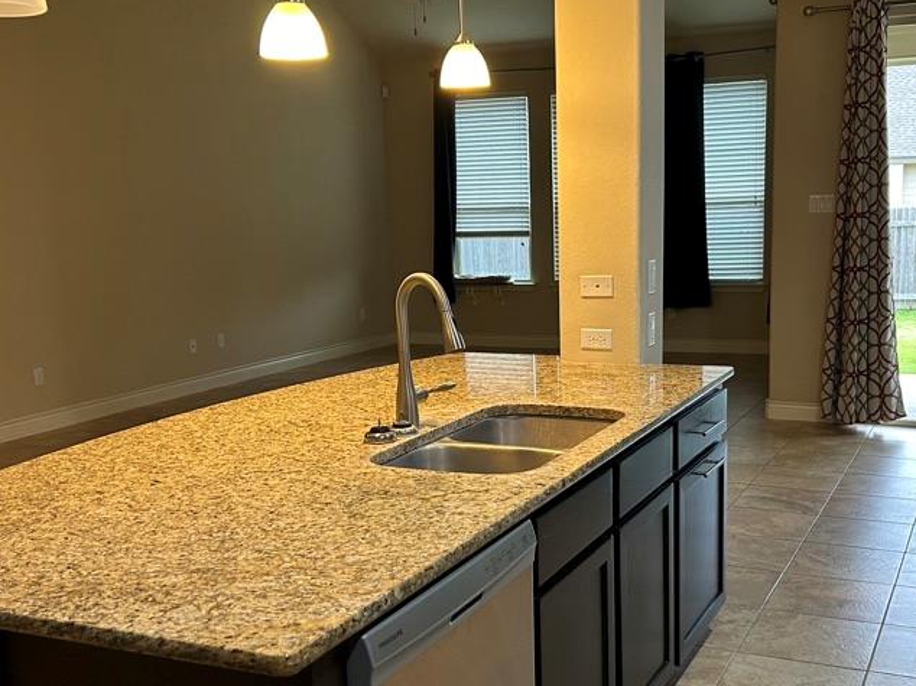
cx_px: 543
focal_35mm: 42
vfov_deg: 34.3
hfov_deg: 44.6
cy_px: 386
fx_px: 1111
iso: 160
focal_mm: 5.7
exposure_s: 1/60
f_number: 1.5
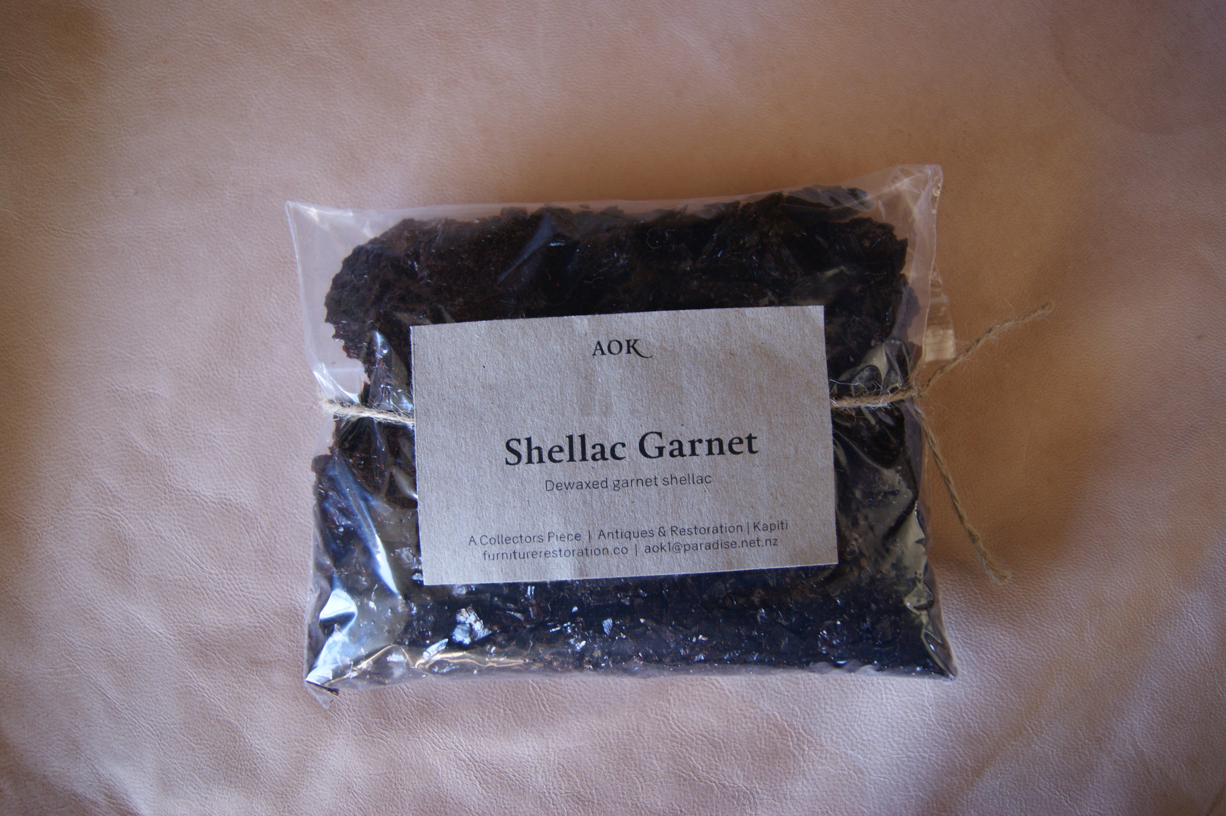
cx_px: 613
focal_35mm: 30
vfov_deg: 43.6
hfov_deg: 62.0
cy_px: 408
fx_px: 1021
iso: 250
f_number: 4
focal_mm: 20
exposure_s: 1/40
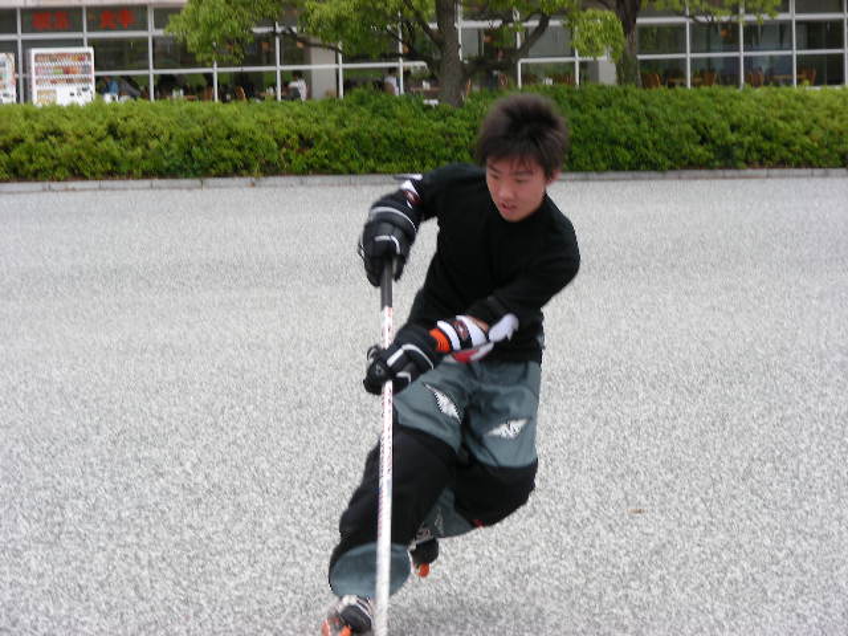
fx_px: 3136
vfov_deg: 11.6
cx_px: 424
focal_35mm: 128
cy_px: 318
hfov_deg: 15.4
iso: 50
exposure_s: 1/275
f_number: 4
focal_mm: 21.3
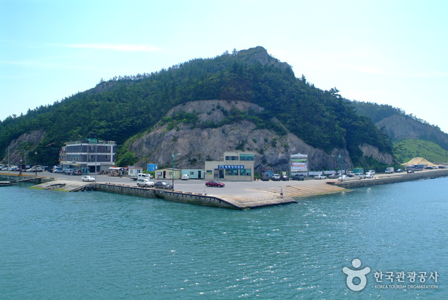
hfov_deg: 61.9
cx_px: 224
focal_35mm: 30
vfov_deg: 43.7
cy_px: 150
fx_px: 374
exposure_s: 1/250
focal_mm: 20
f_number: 8
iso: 100
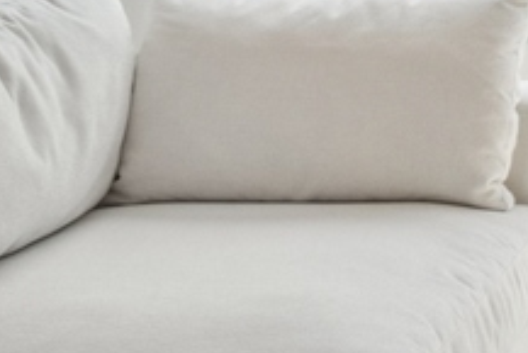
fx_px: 1644
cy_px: -202
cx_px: 1010
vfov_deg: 11.6
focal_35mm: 112
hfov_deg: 15.2
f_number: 11
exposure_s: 1/125
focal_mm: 10
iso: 200
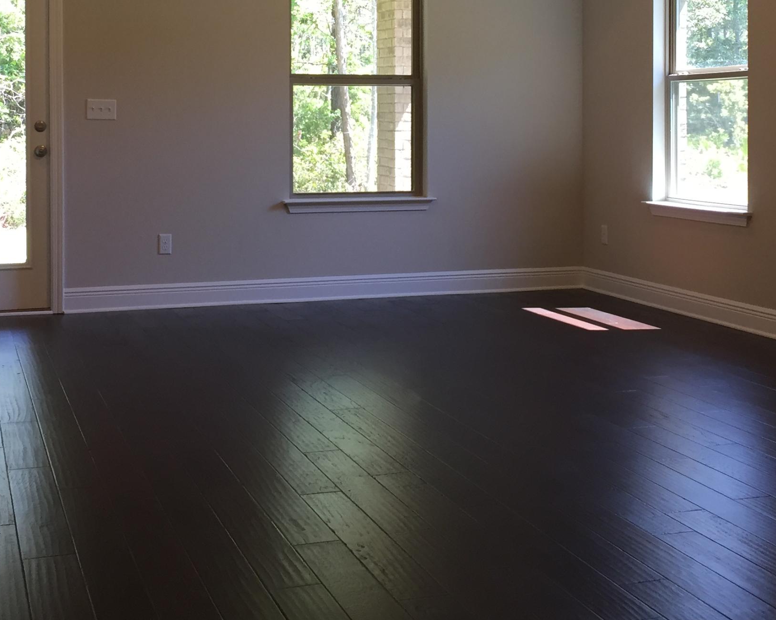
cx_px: 356
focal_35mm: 52
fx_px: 1194
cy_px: 123
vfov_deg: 28.5
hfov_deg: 36.0
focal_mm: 4.15
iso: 32
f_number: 2.2
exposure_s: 1/40
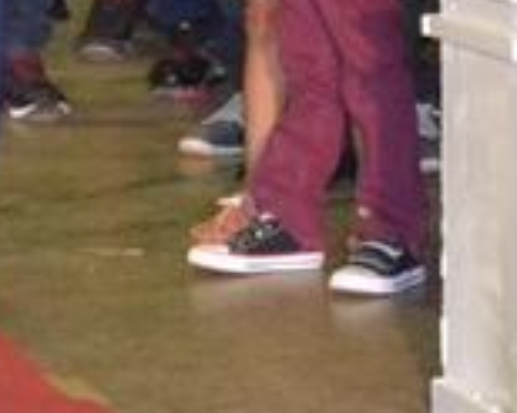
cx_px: -201
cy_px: -250
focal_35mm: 401
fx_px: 6139
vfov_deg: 3.8
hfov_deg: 4.8
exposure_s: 1/60
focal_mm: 55
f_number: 5.6
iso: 3200
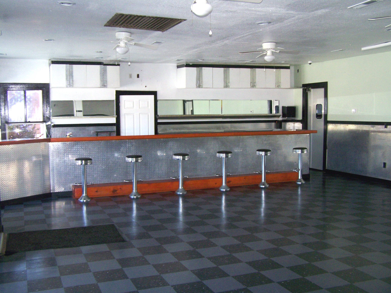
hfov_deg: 49.0
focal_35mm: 38
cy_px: 146
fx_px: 429
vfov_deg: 37.7
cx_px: 196
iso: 160
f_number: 2.8
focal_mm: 6.3
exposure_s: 1/60
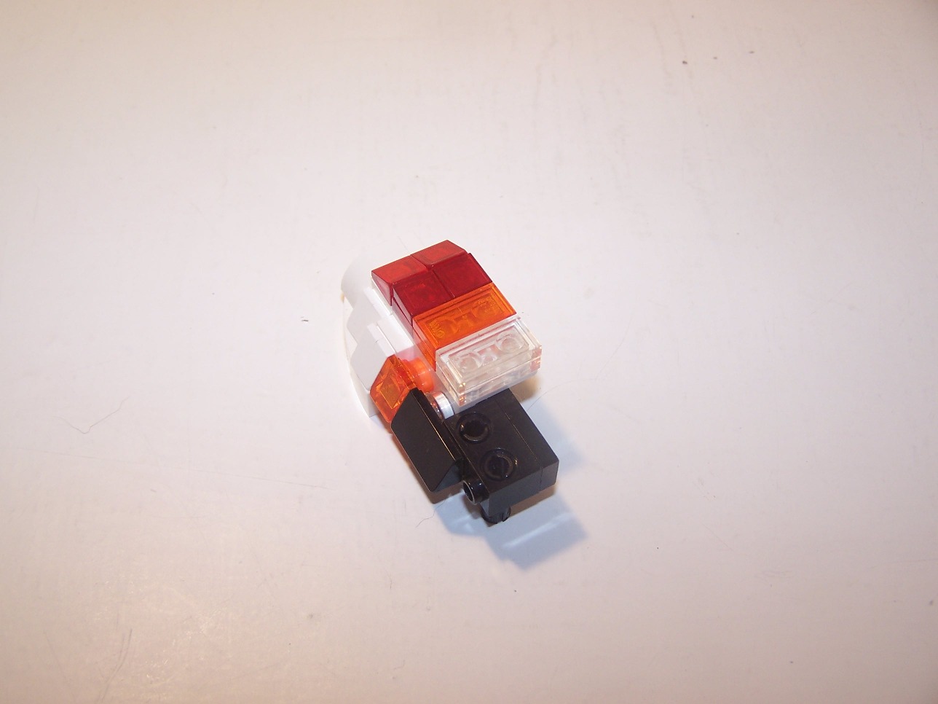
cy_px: 352
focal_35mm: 38
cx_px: 469
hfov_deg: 49.0
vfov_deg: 37.7
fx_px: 1030
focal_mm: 6.3
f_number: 2.8
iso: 80
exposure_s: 1/90
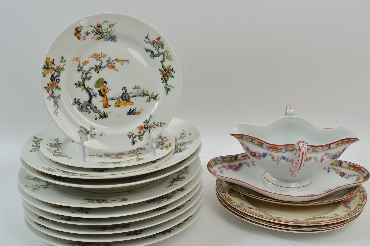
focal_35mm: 45
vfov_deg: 29.8
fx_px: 462
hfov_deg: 43.6
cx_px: 191
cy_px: 132
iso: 200
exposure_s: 1/80
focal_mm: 28
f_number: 11
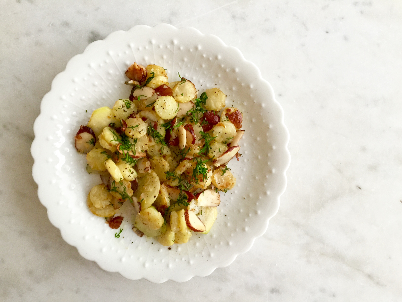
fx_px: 337
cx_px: 201
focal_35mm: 29
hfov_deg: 61.7
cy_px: 151
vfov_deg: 48.2
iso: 100
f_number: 2.2
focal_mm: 4.15
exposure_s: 1/15
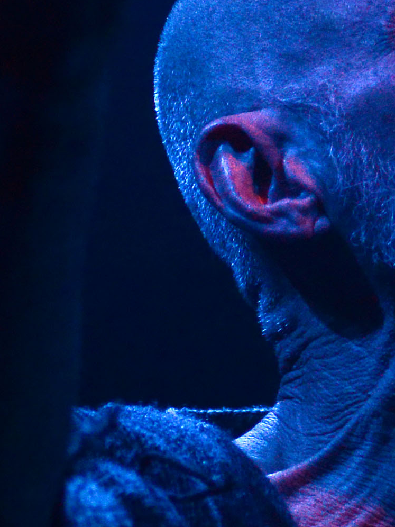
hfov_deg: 3.2
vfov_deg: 4.3
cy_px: 278
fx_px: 7075
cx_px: 744
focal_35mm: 465
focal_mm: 80
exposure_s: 1/320
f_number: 2.8
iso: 3200
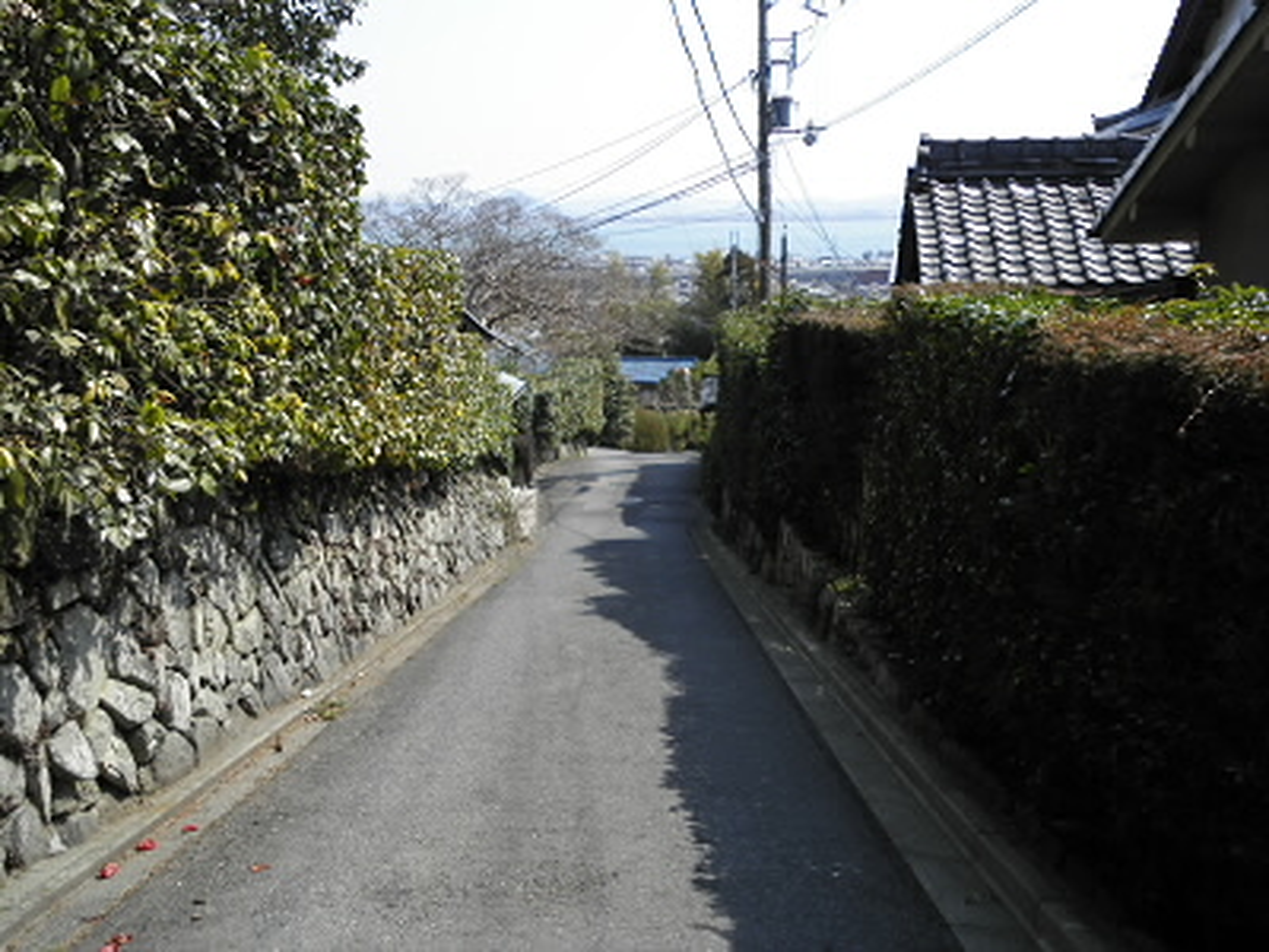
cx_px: 634
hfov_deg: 56.8
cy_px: 476
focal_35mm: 32
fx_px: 1173
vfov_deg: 44.2
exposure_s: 1/80
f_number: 8.8
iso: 64
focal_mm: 5.8
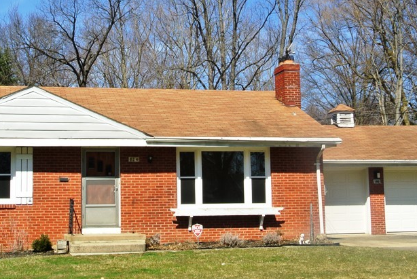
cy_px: 118
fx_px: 754
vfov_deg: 21.0
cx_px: 176
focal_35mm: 65
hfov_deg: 30.9
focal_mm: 14.5
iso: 100
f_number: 16
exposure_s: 1/60
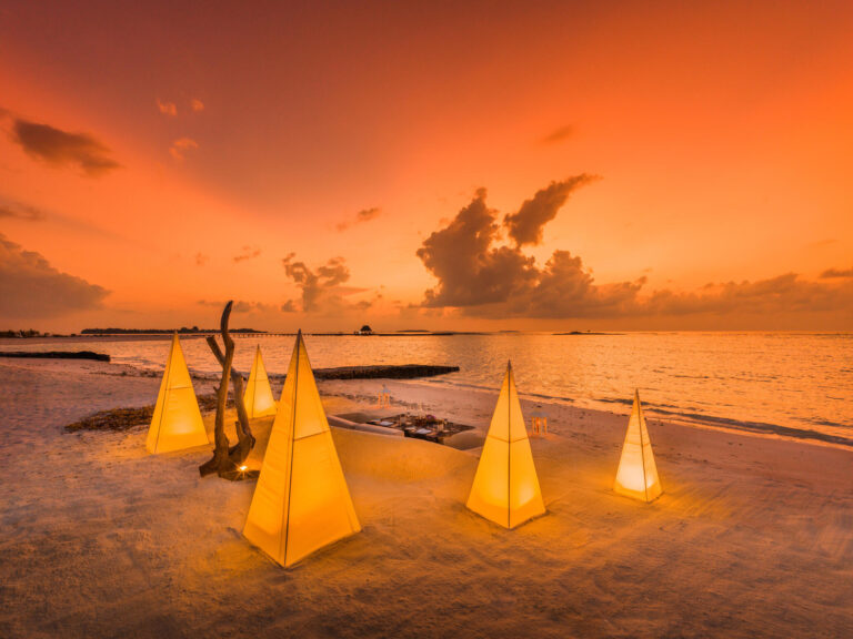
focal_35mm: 16
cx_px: 426
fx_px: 394
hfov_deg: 94.5
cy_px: 320
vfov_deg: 78.1
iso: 100
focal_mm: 21
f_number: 8
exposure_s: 1/20
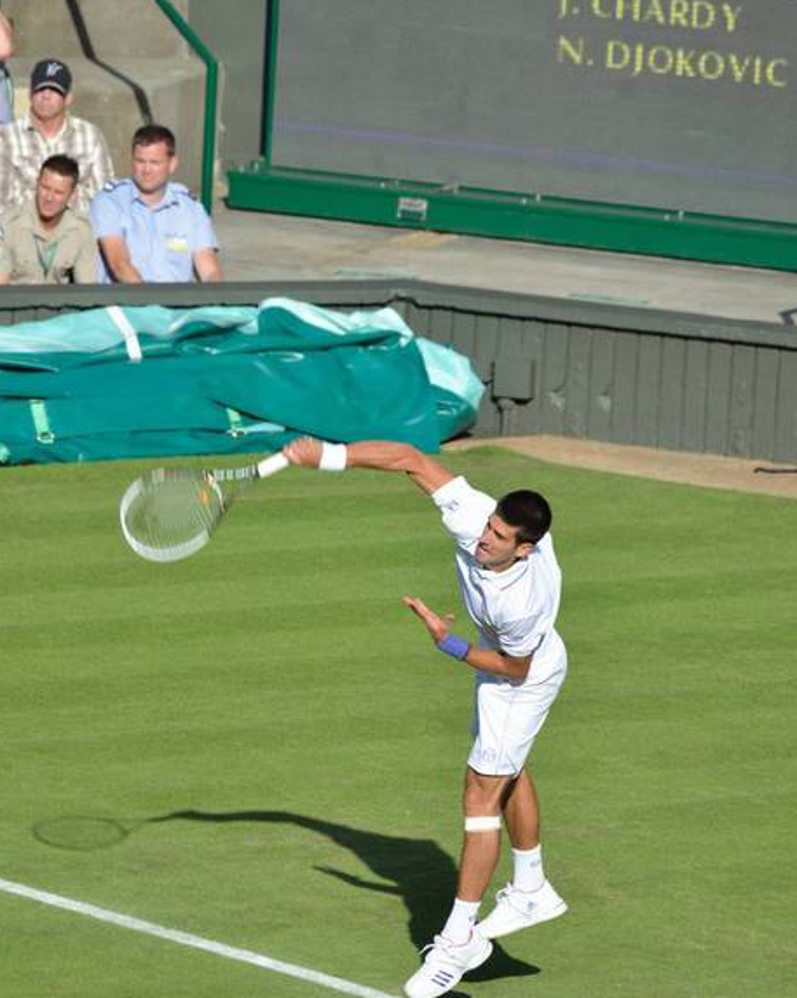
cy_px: 450
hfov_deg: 3.0
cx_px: 397
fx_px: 15227
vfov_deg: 3.8
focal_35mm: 516
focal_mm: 300
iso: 110
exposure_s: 1/500
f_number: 5.3
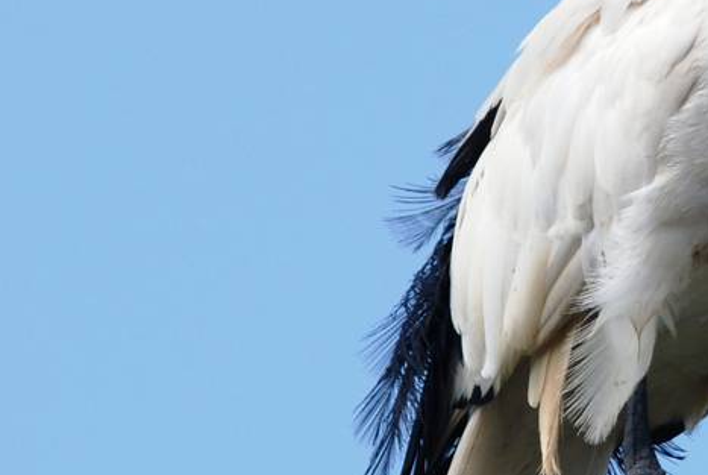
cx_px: 667
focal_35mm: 1952
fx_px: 38450
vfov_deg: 0.7
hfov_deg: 1.1
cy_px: 84
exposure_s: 1/640
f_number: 6.3
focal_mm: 380
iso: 200
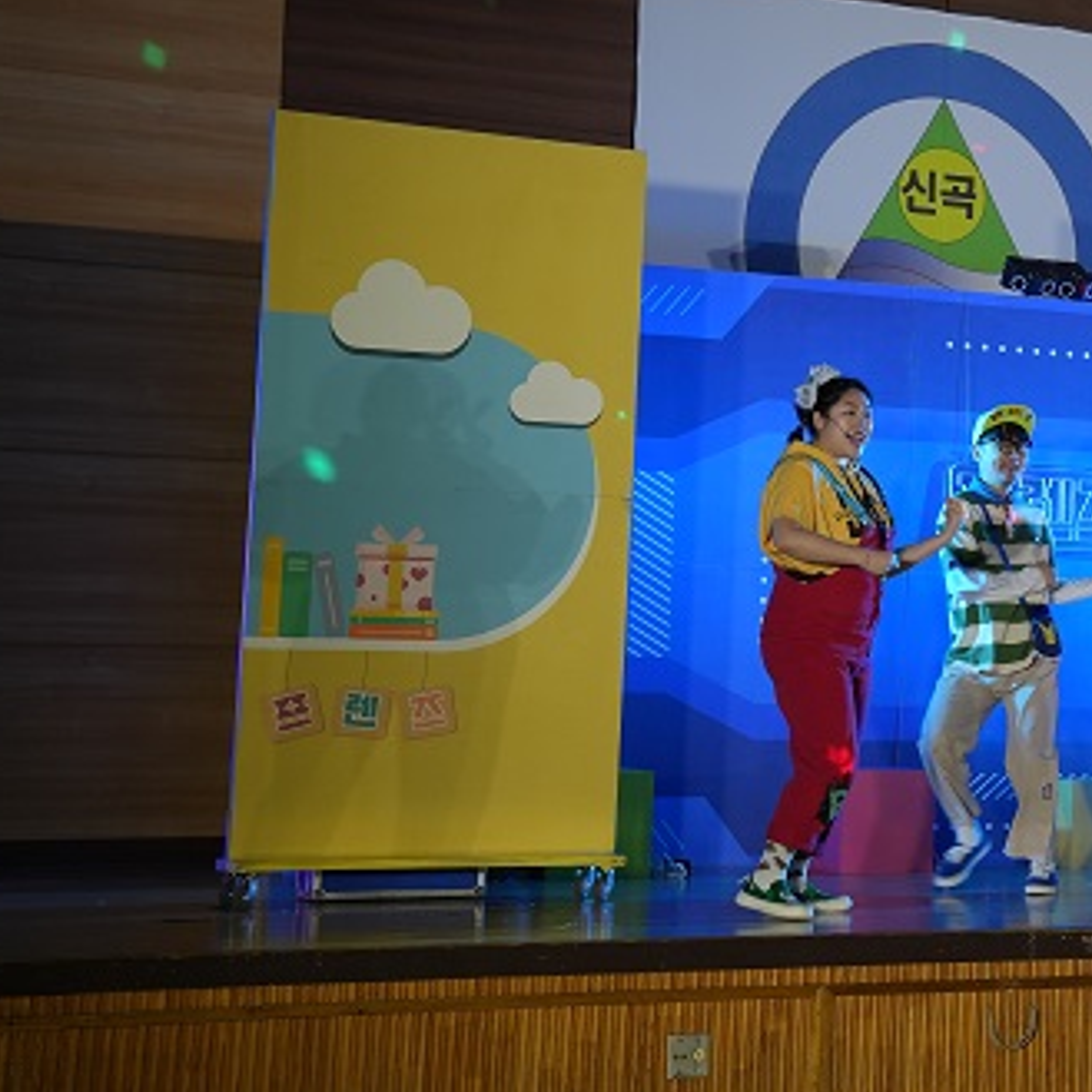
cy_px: 367
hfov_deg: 18.2
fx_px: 3248
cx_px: 1278
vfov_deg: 19.0
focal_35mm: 91
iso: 640
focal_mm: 44
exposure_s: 1/125
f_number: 4
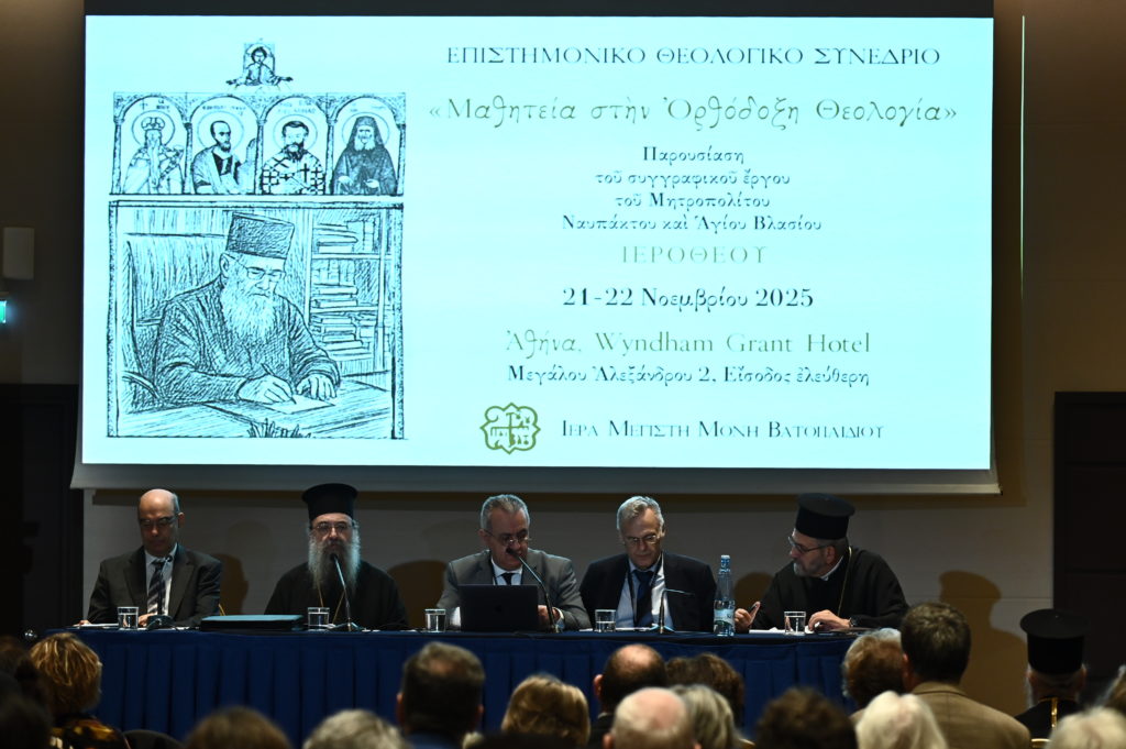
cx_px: 563
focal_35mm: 180
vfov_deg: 7.6
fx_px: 5625
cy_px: 374
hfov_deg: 11.4
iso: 900
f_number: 5.6
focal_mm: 180
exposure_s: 1/50
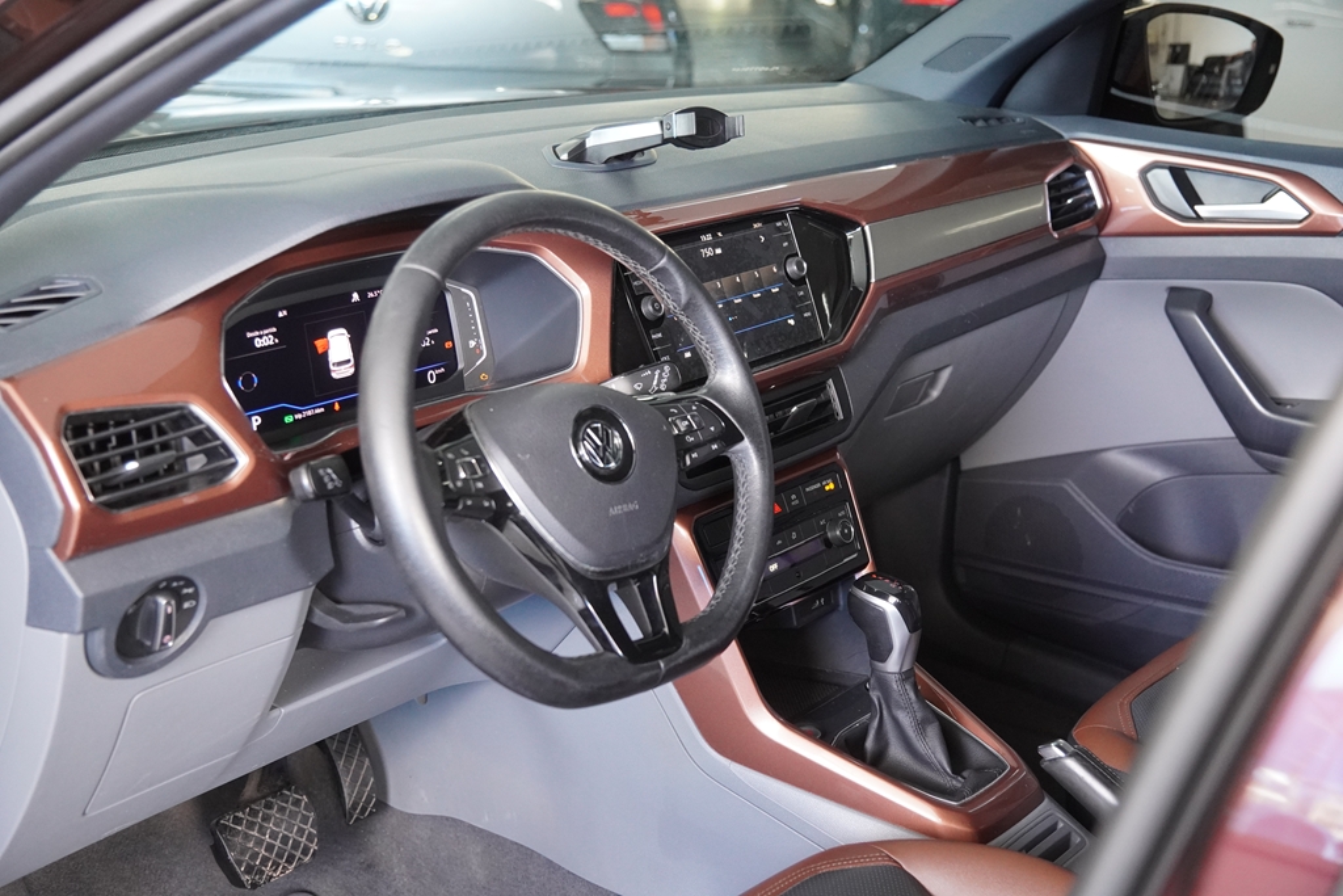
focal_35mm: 48
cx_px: 672
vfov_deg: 28.1
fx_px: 1791
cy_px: 448
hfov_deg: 41.1
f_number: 2.8
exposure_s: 1/160
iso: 2000
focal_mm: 32
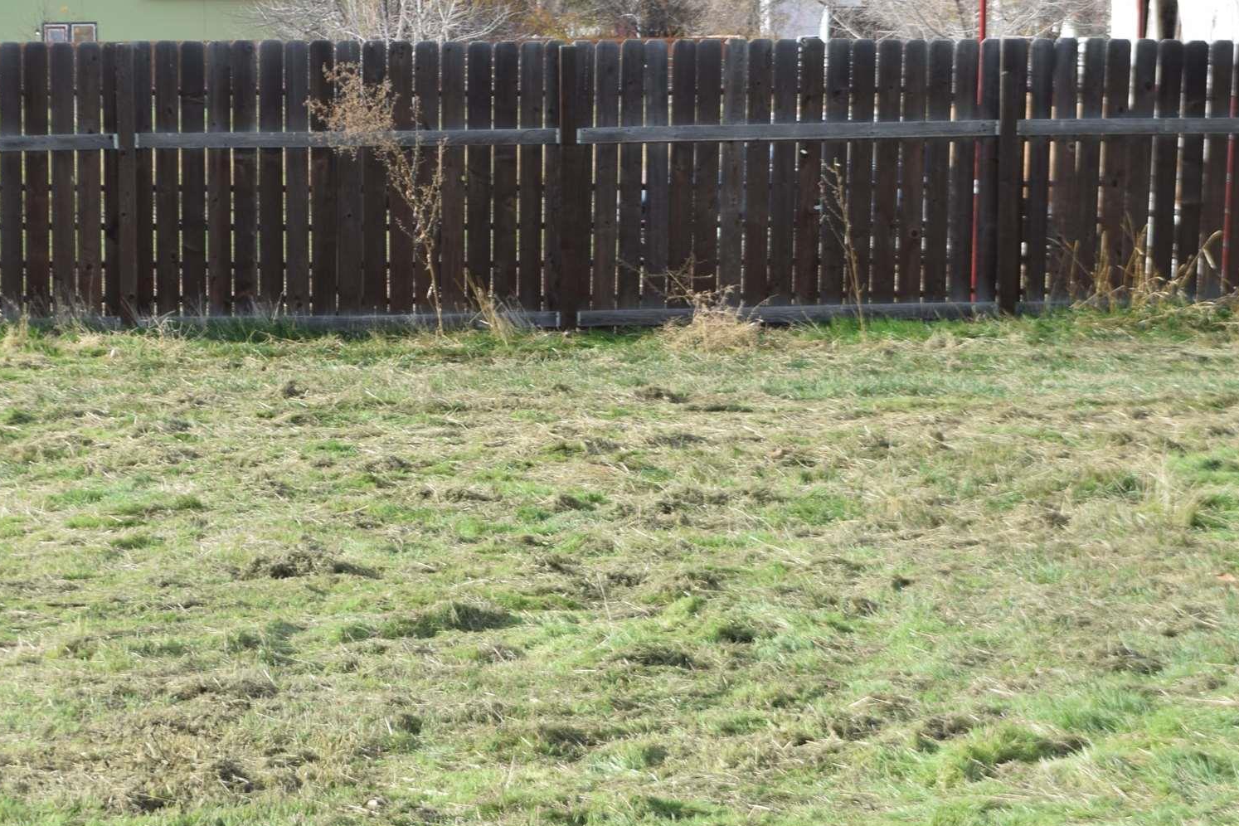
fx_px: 3820
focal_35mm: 111
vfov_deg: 12.3
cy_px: 450
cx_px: 442
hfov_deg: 18.4
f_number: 7.1
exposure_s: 1/200
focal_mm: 36
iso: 100
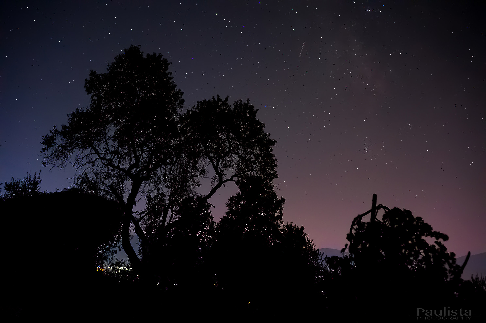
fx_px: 708
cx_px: 243
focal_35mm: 52
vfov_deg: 25.7
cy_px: 162
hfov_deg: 37.9
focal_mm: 35
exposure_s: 10
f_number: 2.8
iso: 1600
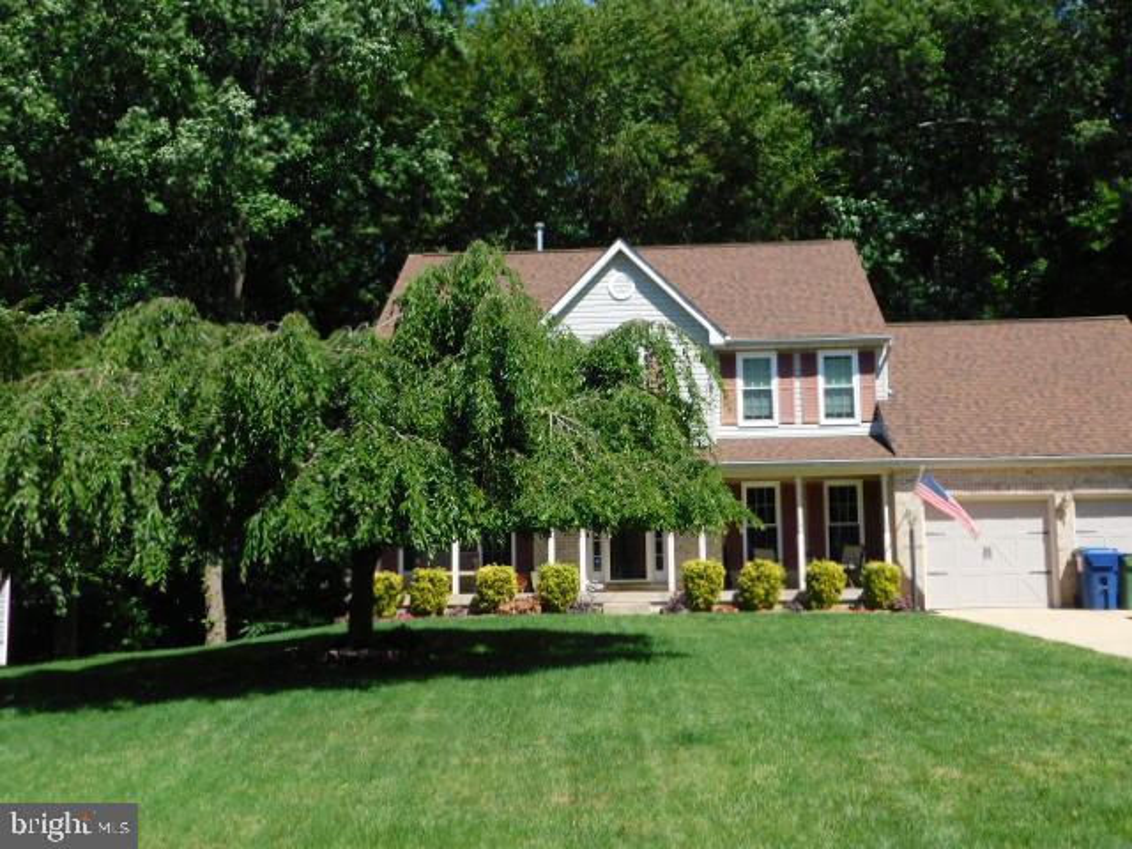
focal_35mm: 40
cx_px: 566
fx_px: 1308
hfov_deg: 46.8
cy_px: 424
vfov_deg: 36.0
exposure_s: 1/800
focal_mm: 7.1
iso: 125
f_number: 3.6
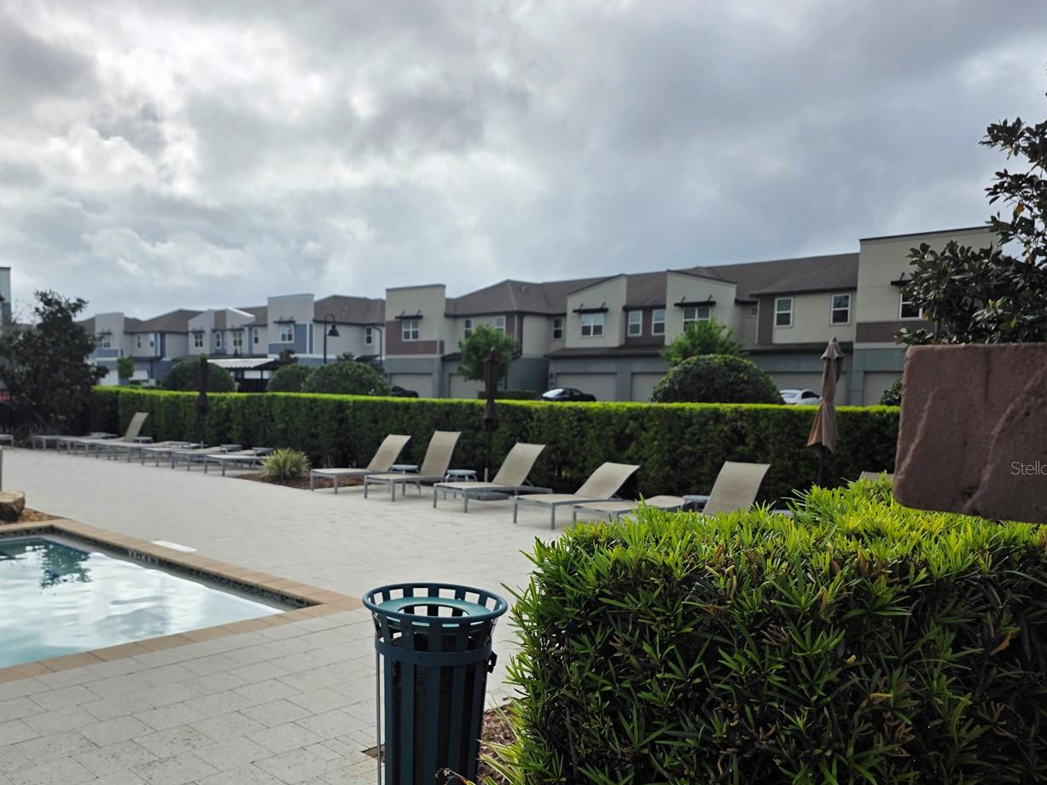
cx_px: 409
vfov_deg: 46.5
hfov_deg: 59.4
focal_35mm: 30
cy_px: 468
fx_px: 907
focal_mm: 6.3
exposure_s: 1/7944
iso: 50
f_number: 1.7
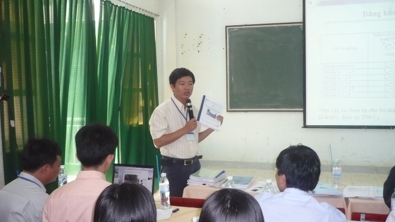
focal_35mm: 39
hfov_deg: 51.6
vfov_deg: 30.4
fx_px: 409
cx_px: 199
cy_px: 123
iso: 250
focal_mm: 5.8
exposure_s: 1/30
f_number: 2.8
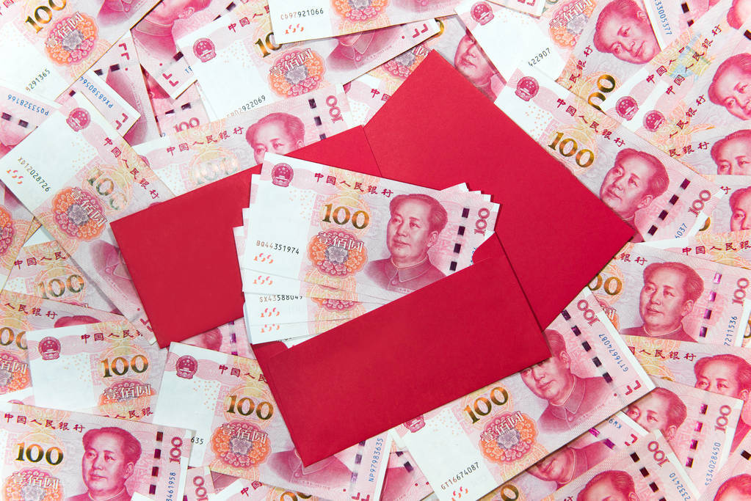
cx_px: 376
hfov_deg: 39.6
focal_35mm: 50
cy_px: 250
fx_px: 1043
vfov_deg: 27.0
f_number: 9
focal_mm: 50
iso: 200
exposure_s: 1/30
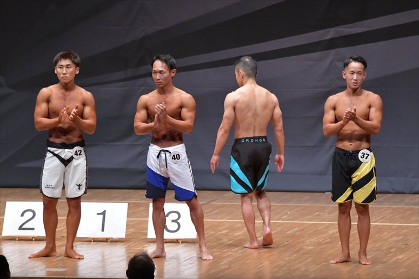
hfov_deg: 9.2
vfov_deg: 6.1
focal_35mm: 225
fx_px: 2618
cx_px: 210
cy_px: 140
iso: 8000
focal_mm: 150
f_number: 5.6
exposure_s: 1/400
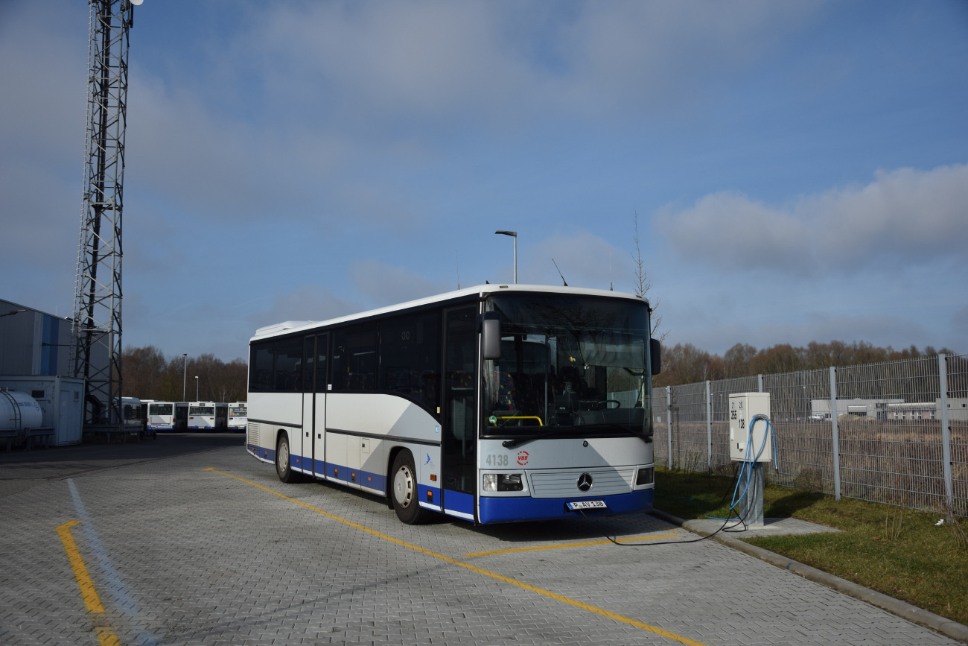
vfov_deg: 40.0
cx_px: 484
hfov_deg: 57.2
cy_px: 323
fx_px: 887
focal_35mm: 33
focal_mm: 22
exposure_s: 1/2000
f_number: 3.8
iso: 100
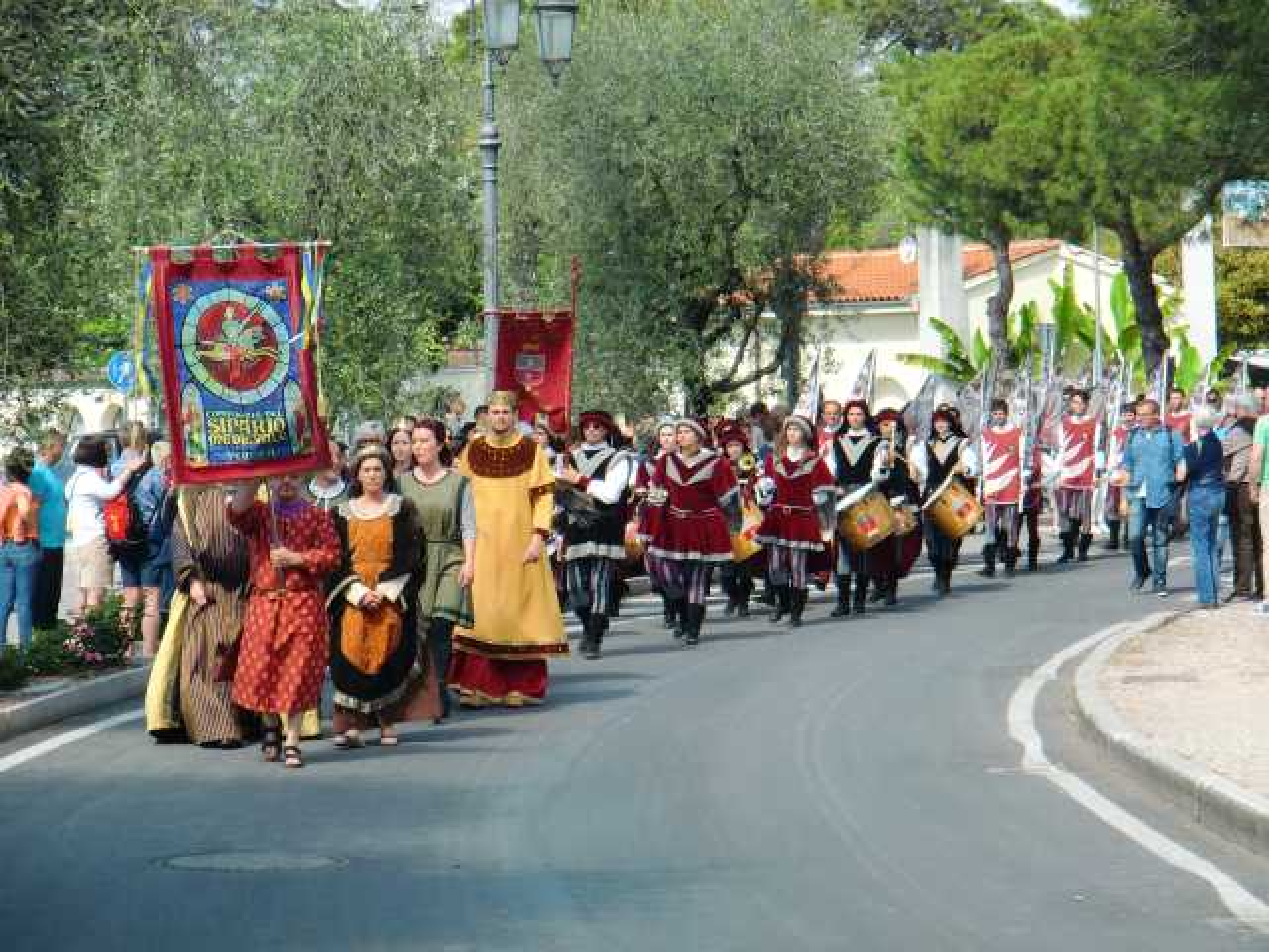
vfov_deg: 13.0
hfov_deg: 17.3
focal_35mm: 114
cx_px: 634
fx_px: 4179
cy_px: 476
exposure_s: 1/250
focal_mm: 19.98
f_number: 5.4
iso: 100
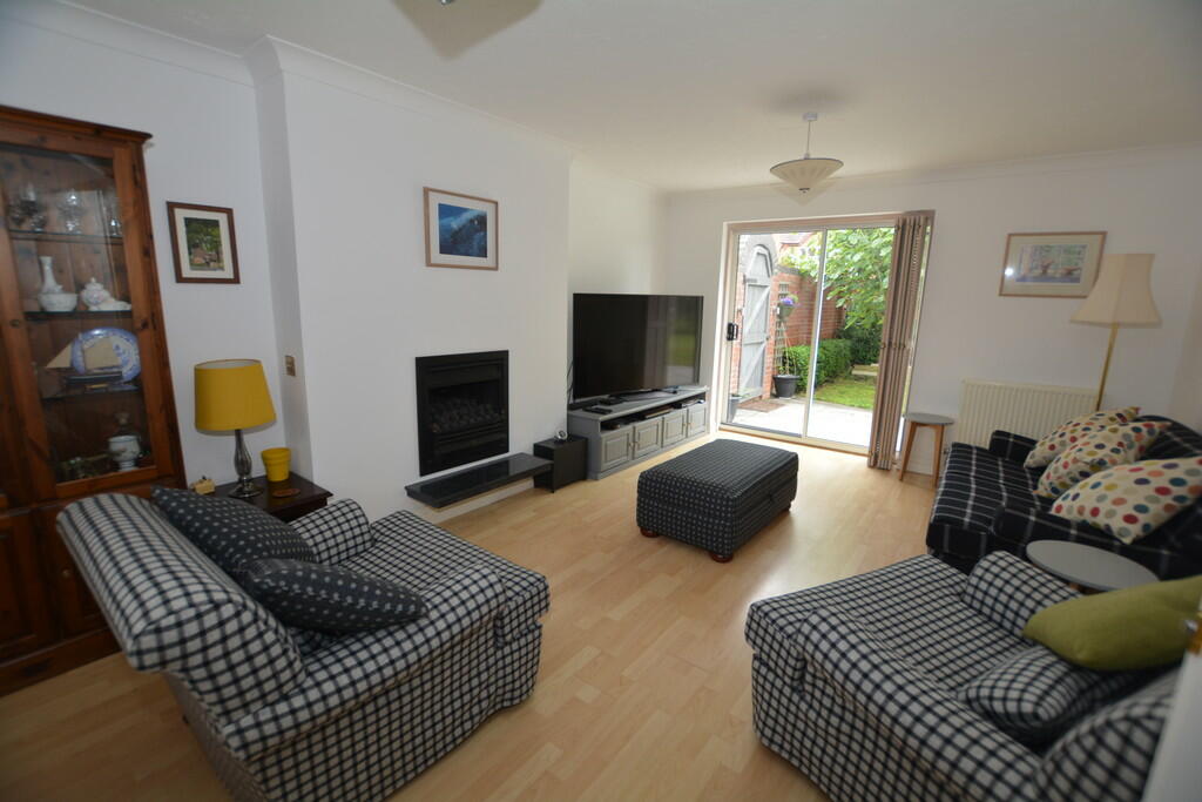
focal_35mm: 15
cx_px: 601
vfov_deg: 77.3
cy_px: 401
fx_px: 501
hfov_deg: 100.4
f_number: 4
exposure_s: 1/60
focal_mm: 10
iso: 360
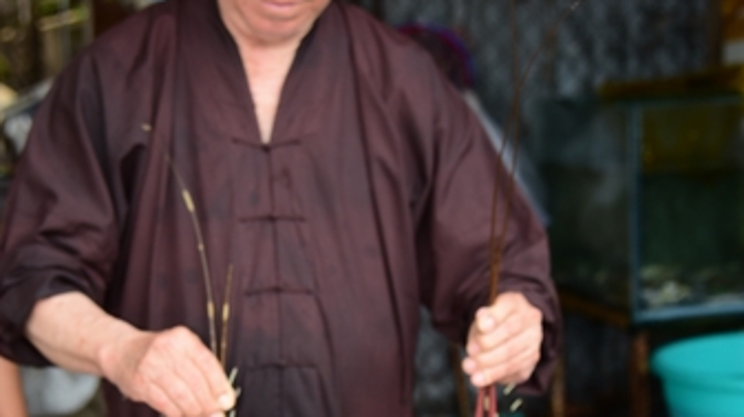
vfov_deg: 13.5
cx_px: 278
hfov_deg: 23.9
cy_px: 366
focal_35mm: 89
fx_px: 1755
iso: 320
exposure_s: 1/125
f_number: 4
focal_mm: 44
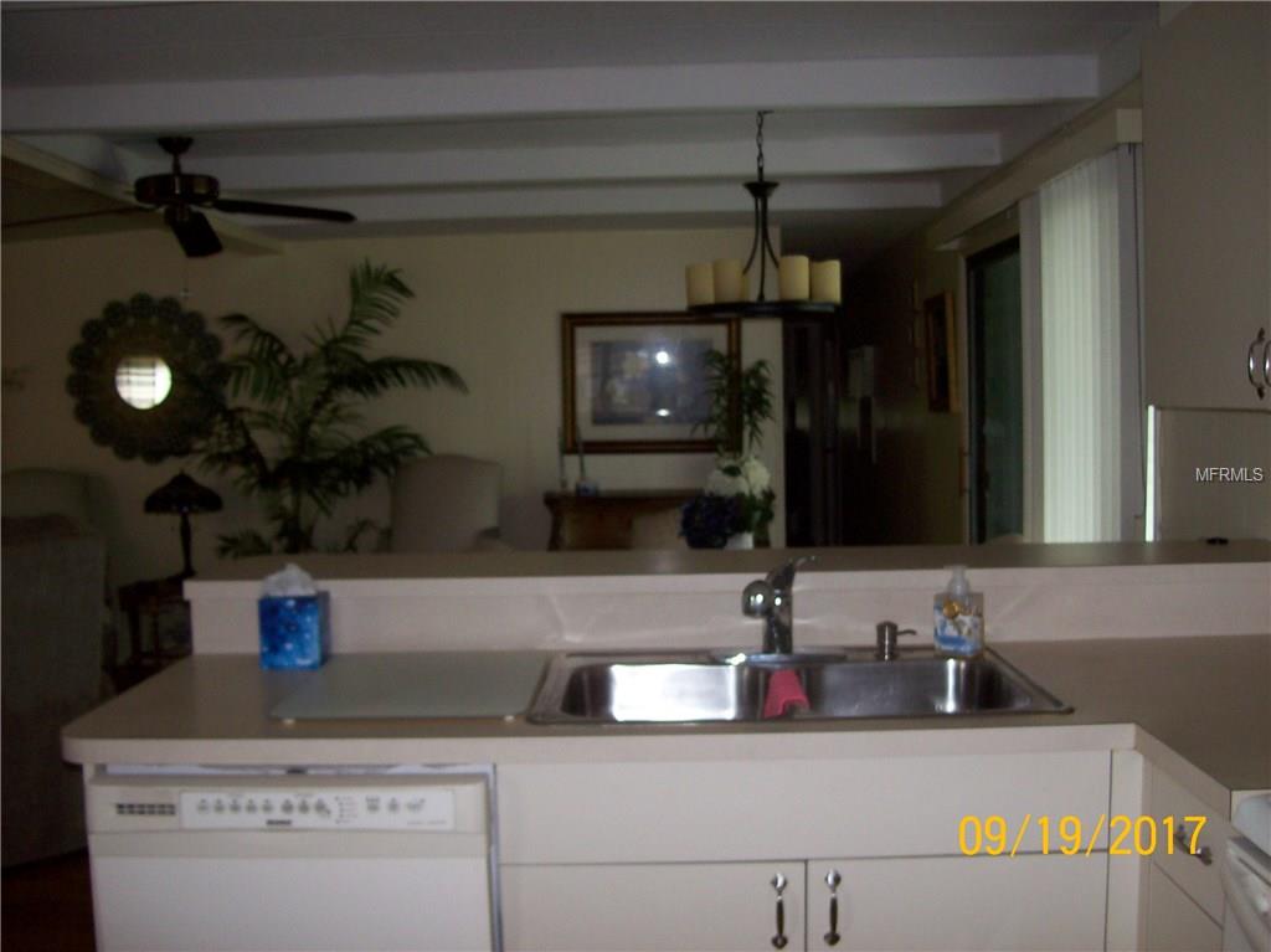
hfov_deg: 51.4
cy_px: 476
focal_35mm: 36
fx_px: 1321
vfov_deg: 39.6
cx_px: 636
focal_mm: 6
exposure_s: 1/64
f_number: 2.7
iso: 80
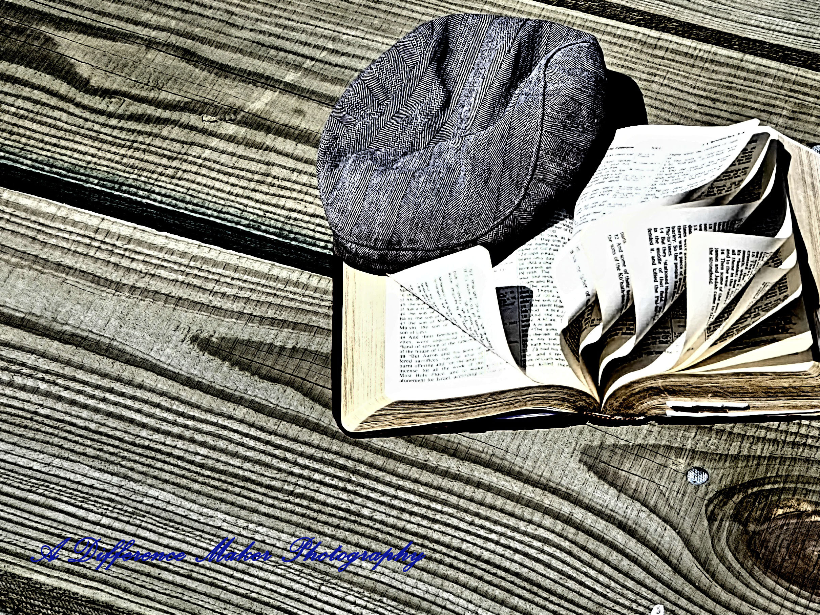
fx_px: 2701
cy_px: 144
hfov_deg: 17.2
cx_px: 603
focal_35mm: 114
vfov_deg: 12.9
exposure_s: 1/10000
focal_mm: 7.9
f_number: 2.4
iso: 125
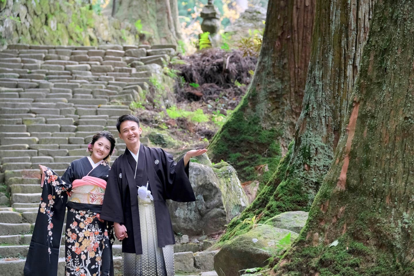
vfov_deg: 10.5
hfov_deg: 15.6
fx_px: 1506
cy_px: 138
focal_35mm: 131
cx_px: 207
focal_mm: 87.1
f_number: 3.6
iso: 1600
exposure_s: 1/100
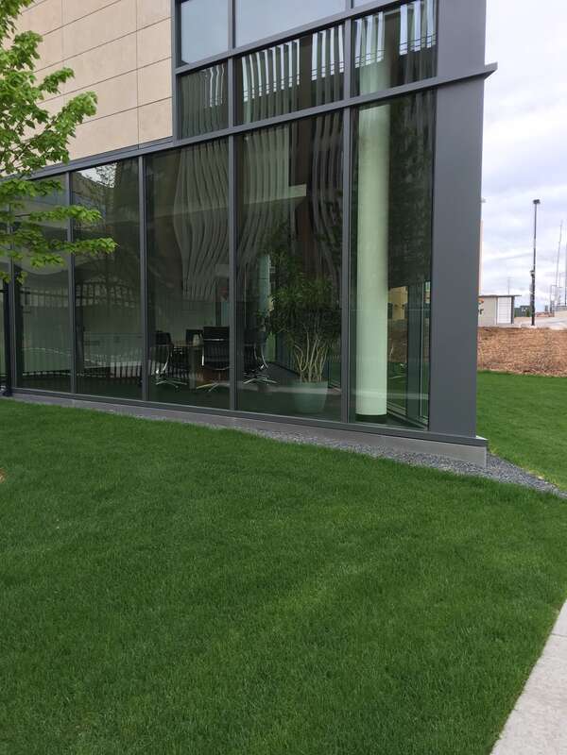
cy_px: 378
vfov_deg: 61.7
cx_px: 284
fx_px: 633
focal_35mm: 29
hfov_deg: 48.2
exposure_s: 1/398
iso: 25
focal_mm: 4.15
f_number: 2.2
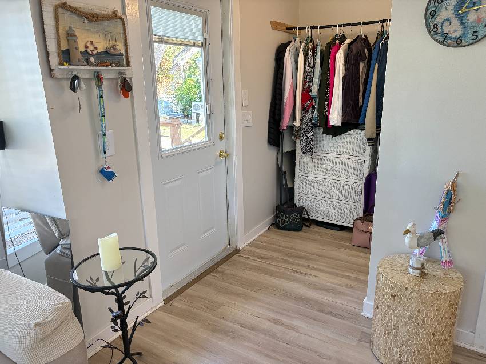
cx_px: 243
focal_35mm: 26
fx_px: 365
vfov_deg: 53.0
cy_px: 182
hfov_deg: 67.3
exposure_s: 1/120
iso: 200
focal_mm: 5.96
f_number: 1.6
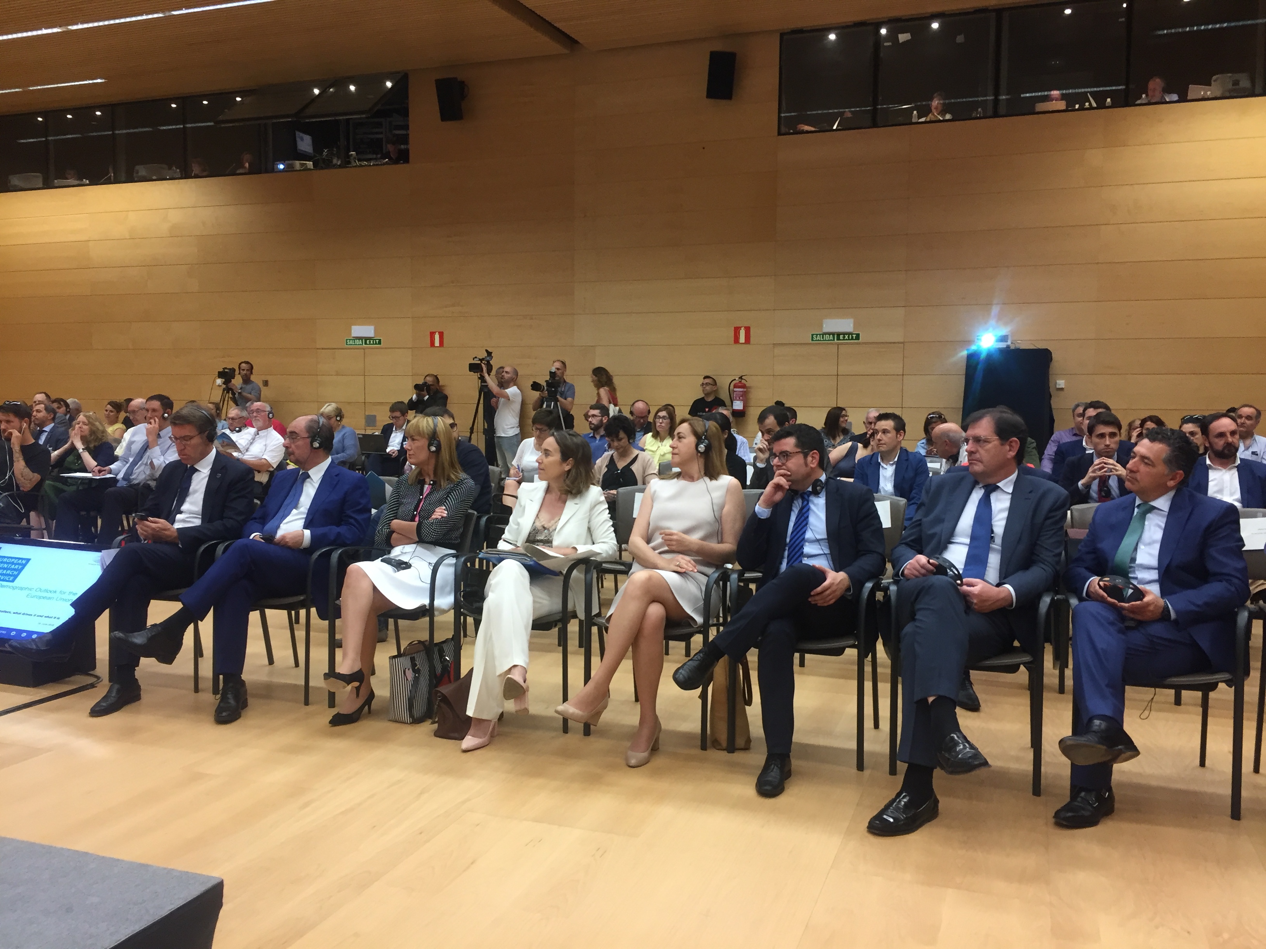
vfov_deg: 48.2
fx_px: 1061
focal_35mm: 29
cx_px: 633
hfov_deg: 61.7
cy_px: 474
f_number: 2.2
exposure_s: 1/33
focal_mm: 4.15
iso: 125
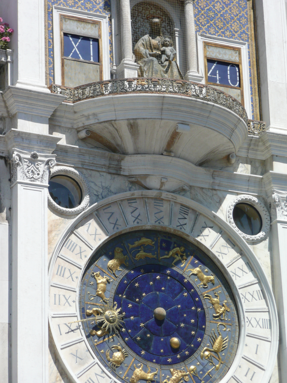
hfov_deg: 10.1
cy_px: 192
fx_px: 1625
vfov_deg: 13.4
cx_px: 144
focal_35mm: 147
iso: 100
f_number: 4.8
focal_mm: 24.2
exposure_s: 1/640
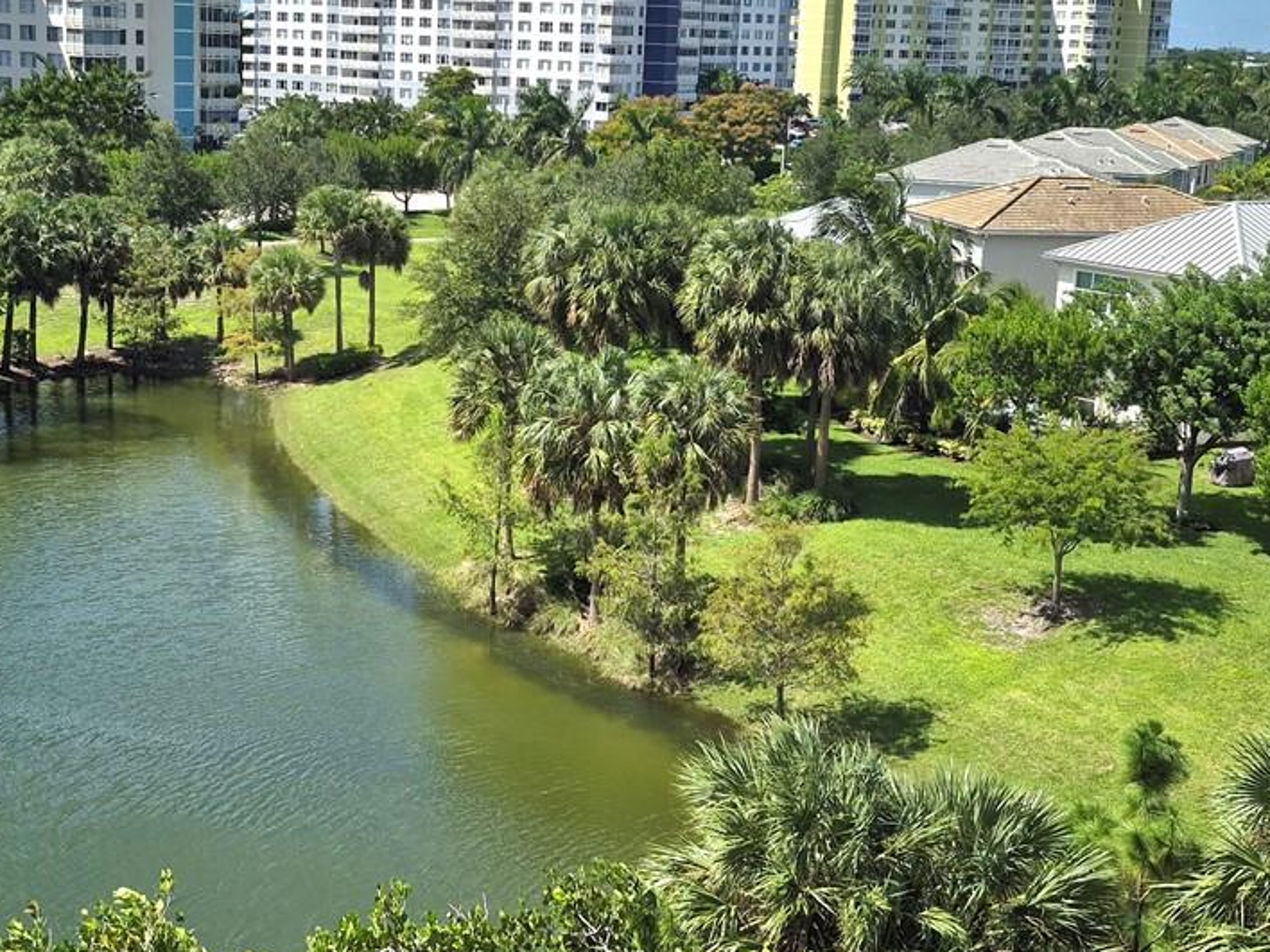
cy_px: 355
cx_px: 518
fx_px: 1908
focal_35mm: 52
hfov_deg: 36.7
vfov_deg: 27.9
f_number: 1.8
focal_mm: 5.4
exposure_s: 1/2500
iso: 25
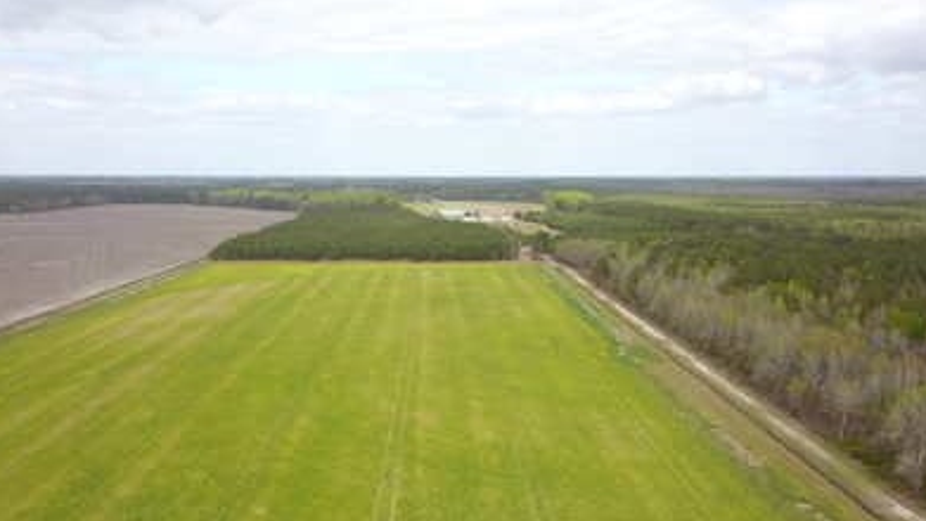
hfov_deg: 66.1
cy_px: 350
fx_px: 712
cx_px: 464
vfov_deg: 39.7
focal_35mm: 29
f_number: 2.2
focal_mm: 4.73
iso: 100
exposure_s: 1/658
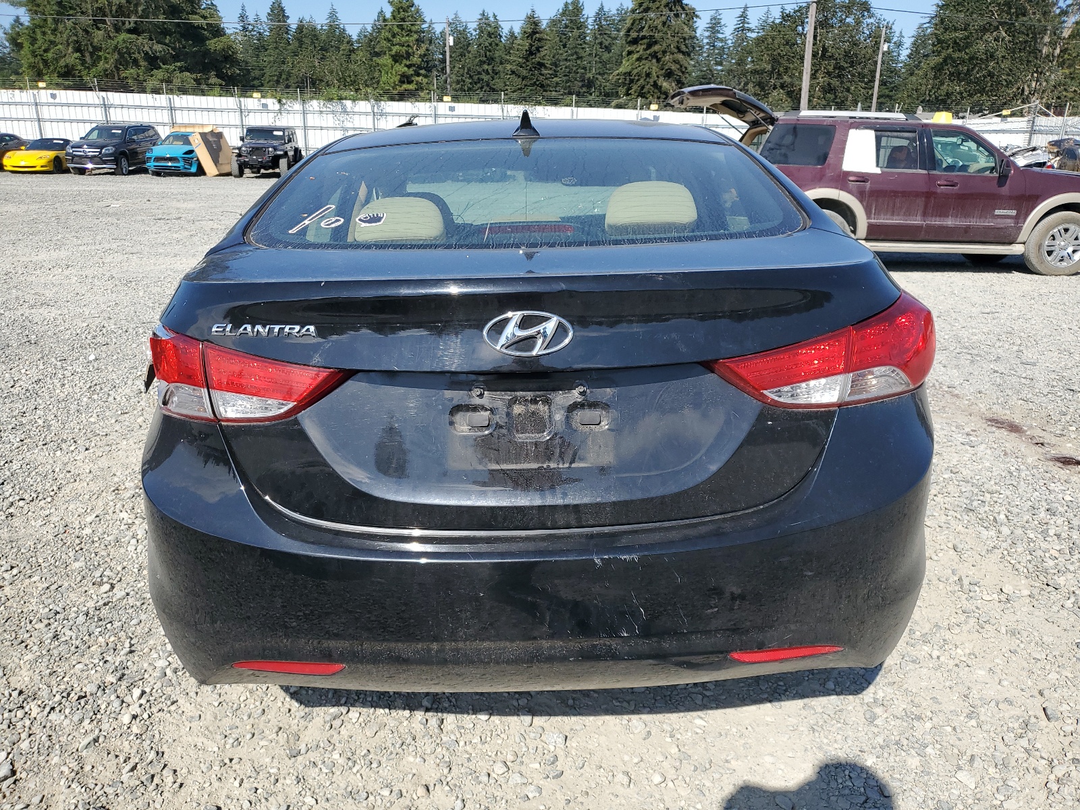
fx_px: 811
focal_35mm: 26
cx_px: 540
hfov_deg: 67.3
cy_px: 405
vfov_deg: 53.1
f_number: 1.5
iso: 50
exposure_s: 1/2500
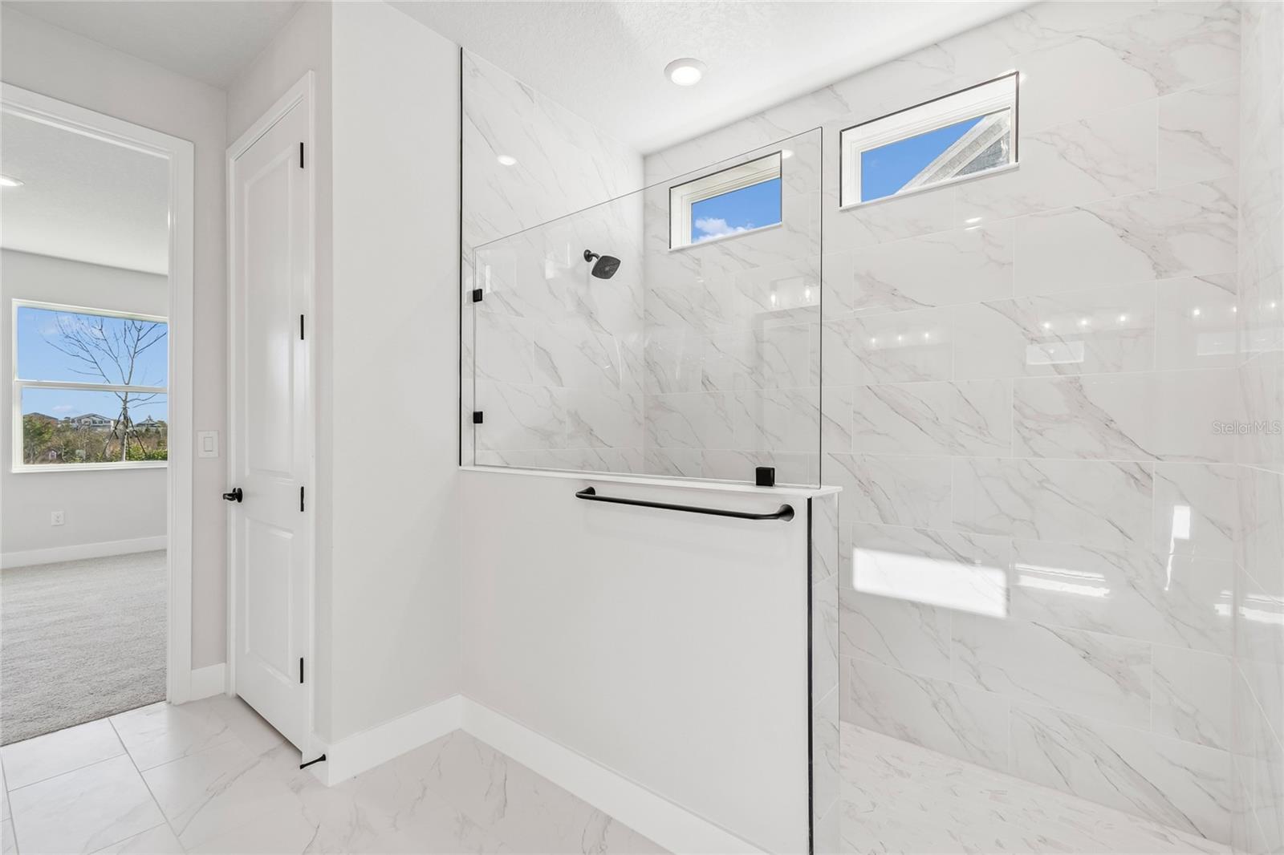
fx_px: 535
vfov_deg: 77.3
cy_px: 428
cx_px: 642
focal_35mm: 15
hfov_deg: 100.4
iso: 100
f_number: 7.1
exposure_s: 1/8
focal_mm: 10
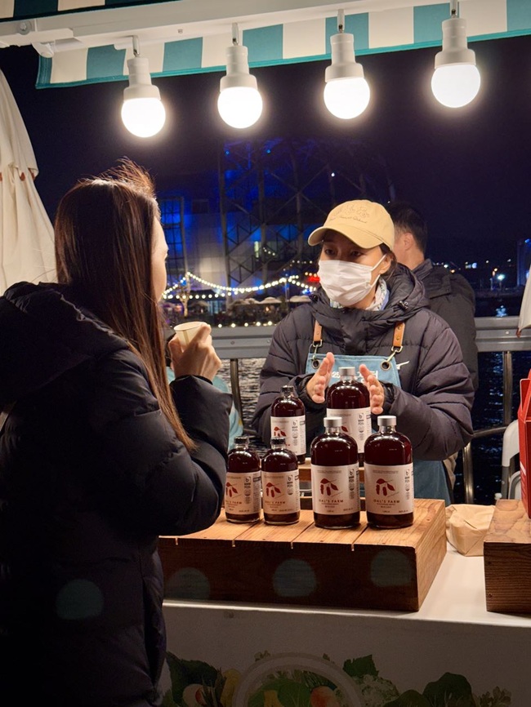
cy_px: 354
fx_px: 981
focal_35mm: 48
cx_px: 266
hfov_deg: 30.3
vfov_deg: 39.6
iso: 50
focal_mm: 6.76
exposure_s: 1/63
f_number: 1.78
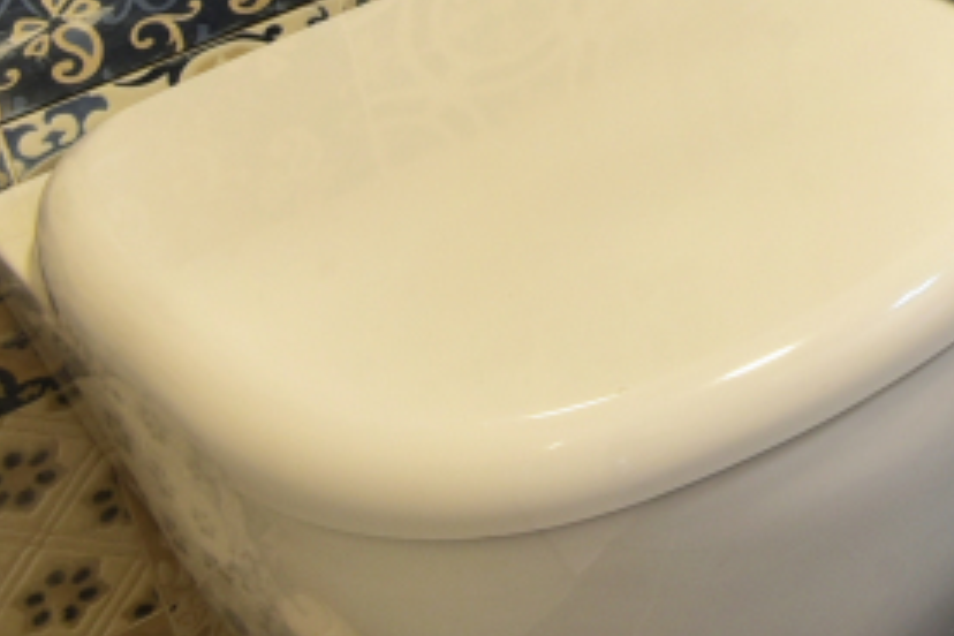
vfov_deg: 13.7
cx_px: 2285
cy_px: -582
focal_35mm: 87
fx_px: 2305
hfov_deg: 14.7
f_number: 11
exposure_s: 1/1.6
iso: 100
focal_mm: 16
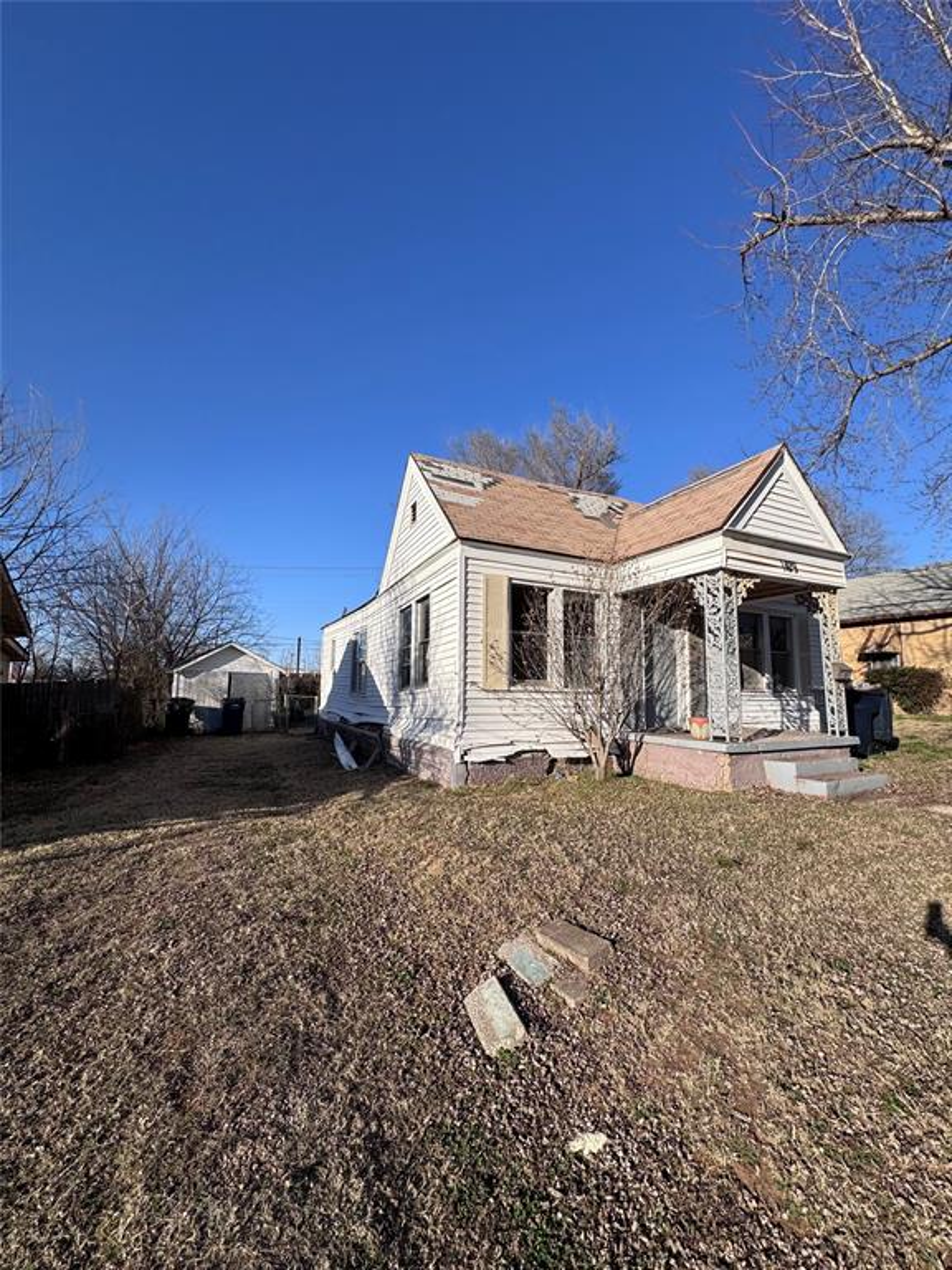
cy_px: 635
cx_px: 476
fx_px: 513
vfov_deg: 102.1
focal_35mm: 14
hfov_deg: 85.7
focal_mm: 2.22
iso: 50
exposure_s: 1/2674
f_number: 2.2
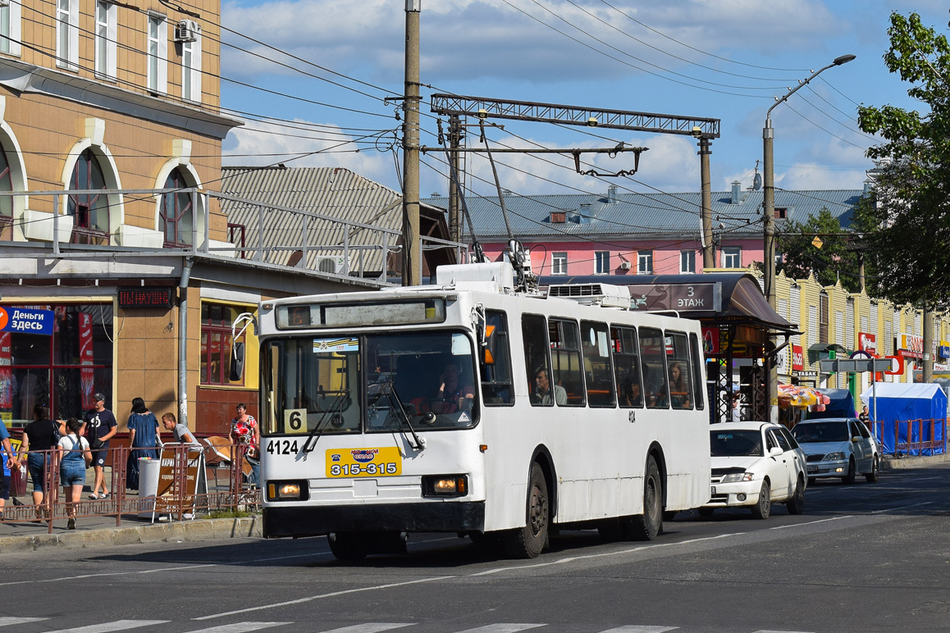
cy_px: 308
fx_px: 2257
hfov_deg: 23.8
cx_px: 459
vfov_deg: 16.0
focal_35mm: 86
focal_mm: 55
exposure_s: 1/500
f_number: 11
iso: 200
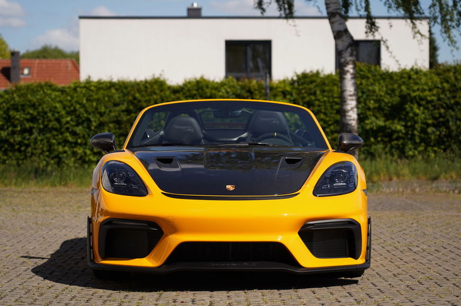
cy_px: 153
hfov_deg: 19.5
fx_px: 1344
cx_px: 230
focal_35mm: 105
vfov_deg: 13.0
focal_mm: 105
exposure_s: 1/1000
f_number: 4.5
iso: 100
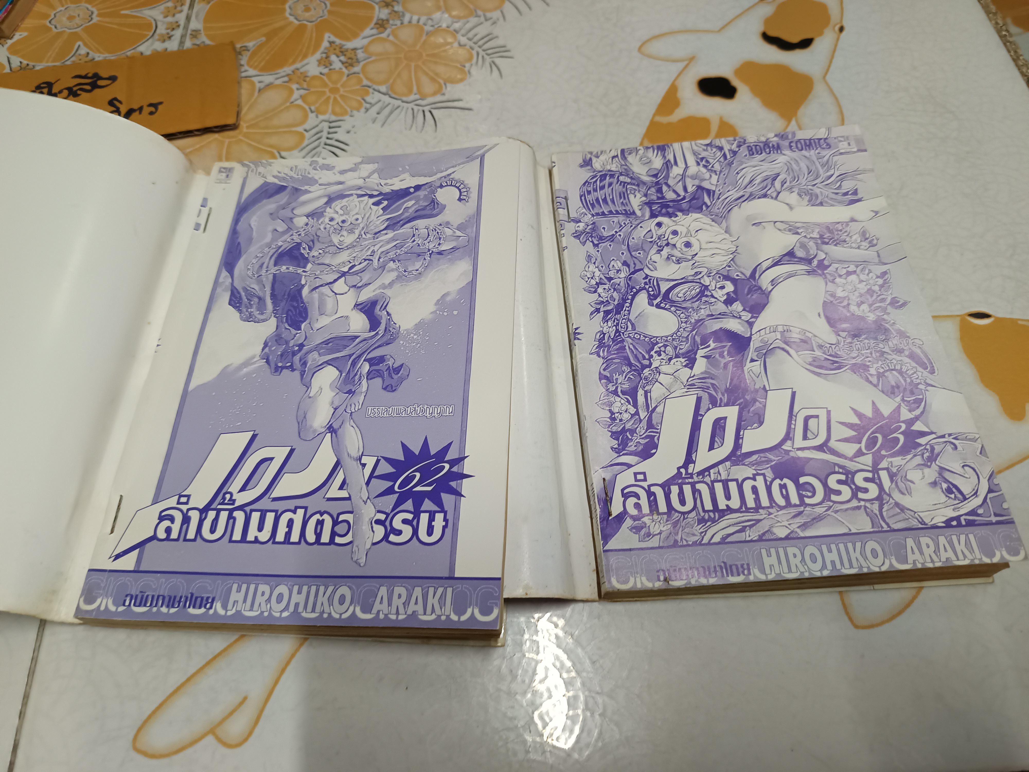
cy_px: 386
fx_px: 713
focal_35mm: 24
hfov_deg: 71.6
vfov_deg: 56.8
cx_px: 514
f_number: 1.7
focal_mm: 5.31
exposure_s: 1/50
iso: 967
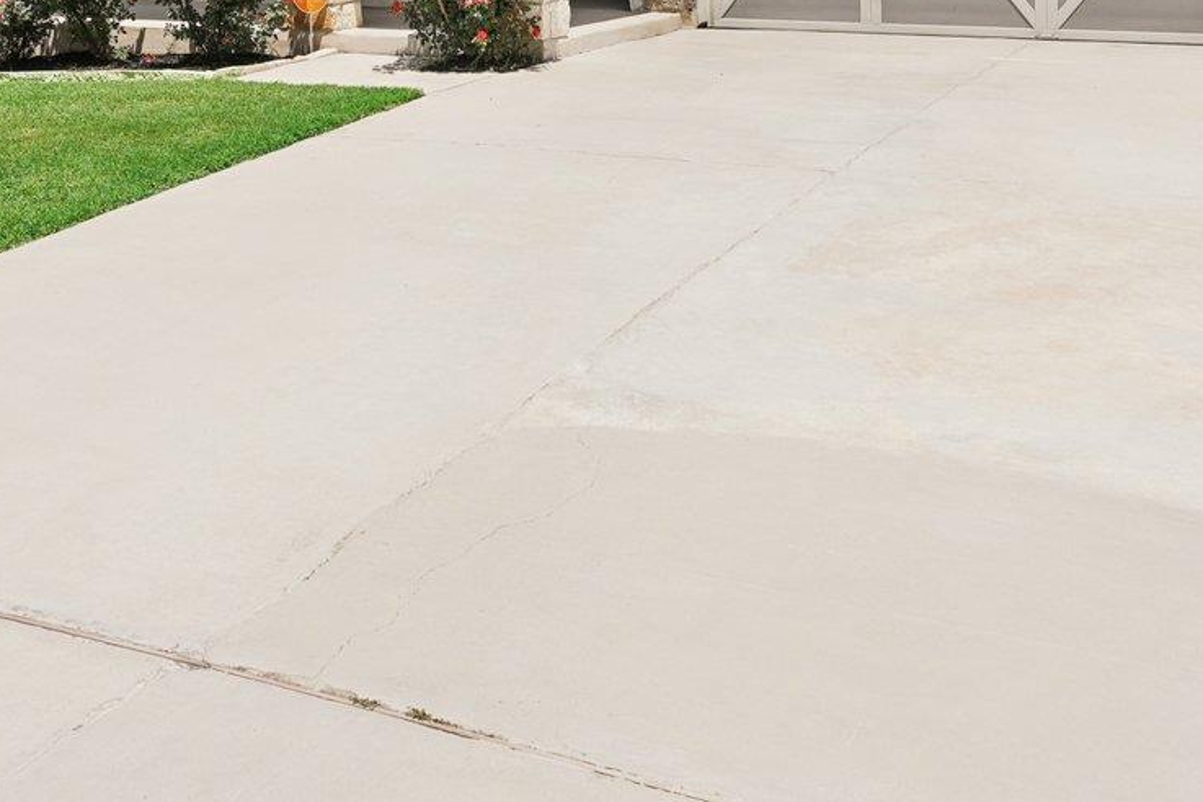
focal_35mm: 52
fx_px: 1745
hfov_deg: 37.9
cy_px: -198
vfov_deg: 23.3
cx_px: 501
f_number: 8
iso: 100
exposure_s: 1/400
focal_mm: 18.8
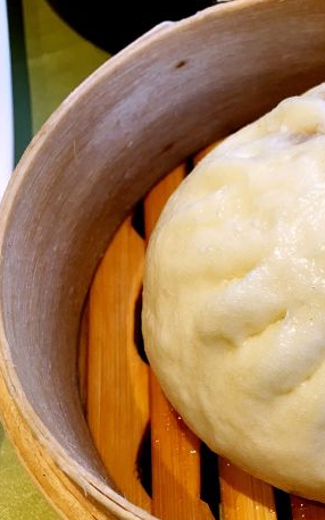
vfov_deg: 42.6
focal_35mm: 47
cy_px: 292
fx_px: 666
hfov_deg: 25.1
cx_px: 376
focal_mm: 4.15
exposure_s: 1/33
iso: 25
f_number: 2.2
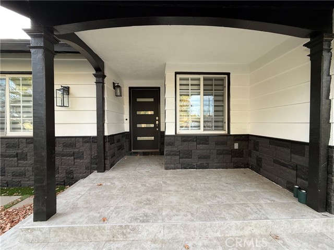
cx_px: 167
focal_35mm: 14
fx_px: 135
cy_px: 125
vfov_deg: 85.7
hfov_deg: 102.1
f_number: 2.2
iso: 80
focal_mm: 2.22
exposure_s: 1/99
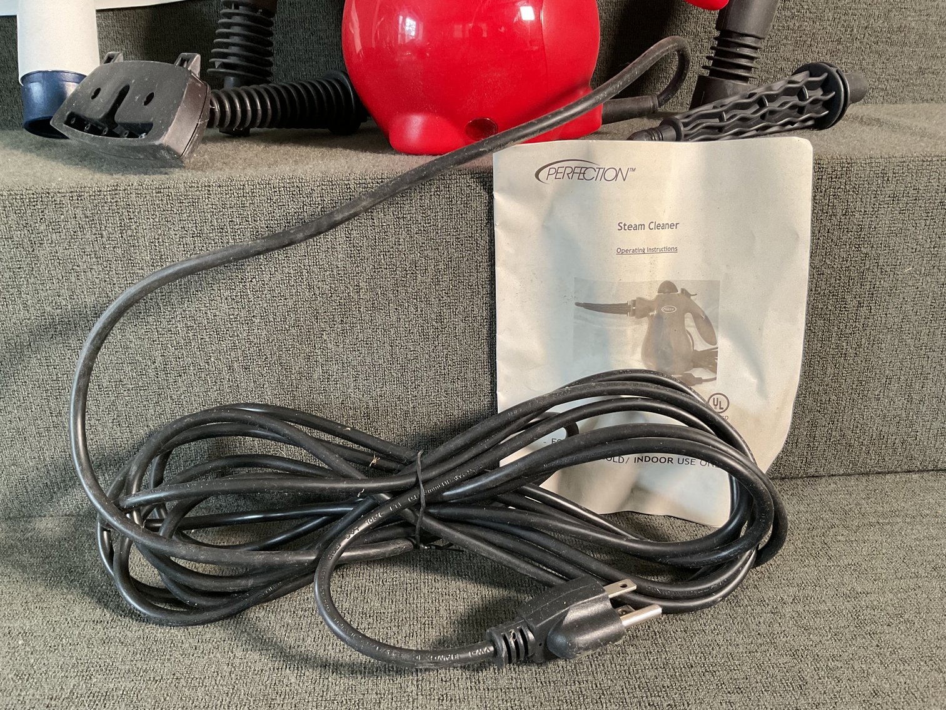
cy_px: 355
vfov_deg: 48.2
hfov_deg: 61.7
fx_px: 793
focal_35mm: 29
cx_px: 473
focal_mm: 3
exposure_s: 1/60
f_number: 1.8
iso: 160
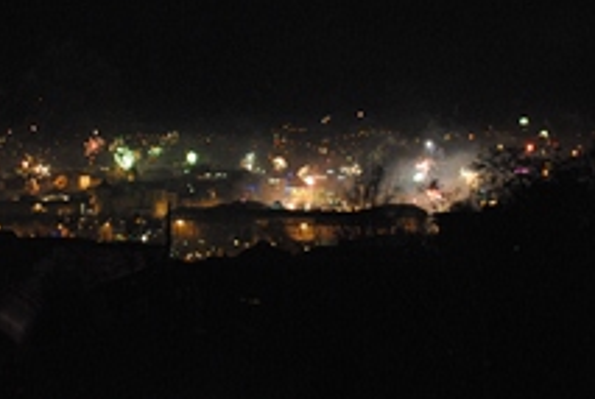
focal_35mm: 49
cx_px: 295
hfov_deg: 40.3
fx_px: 812
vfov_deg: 27.5
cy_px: 133
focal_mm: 18
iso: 1600
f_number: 3.5
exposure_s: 1/10
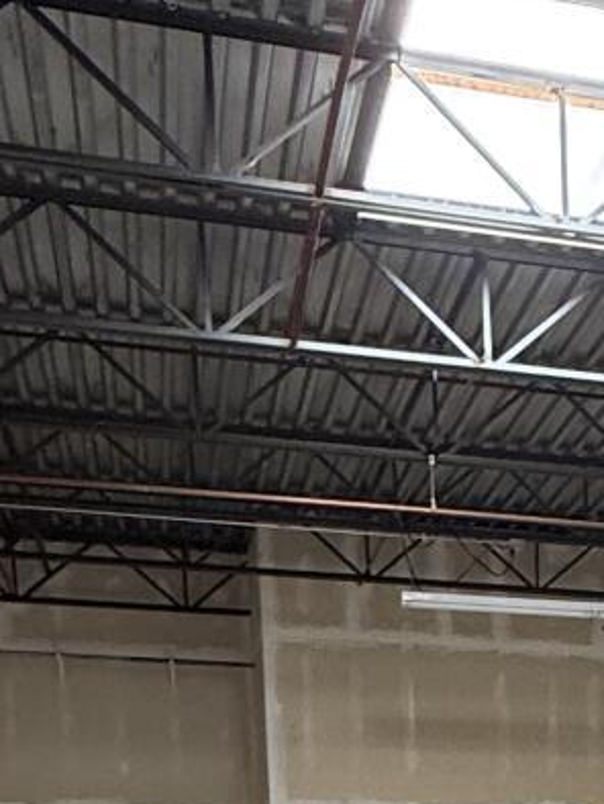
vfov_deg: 21.6
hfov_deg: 19.7
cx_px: 698
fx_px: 1650
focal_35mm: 71
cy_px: 1290
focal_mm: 2.22
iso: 125
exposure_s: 1/99
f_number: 2.2
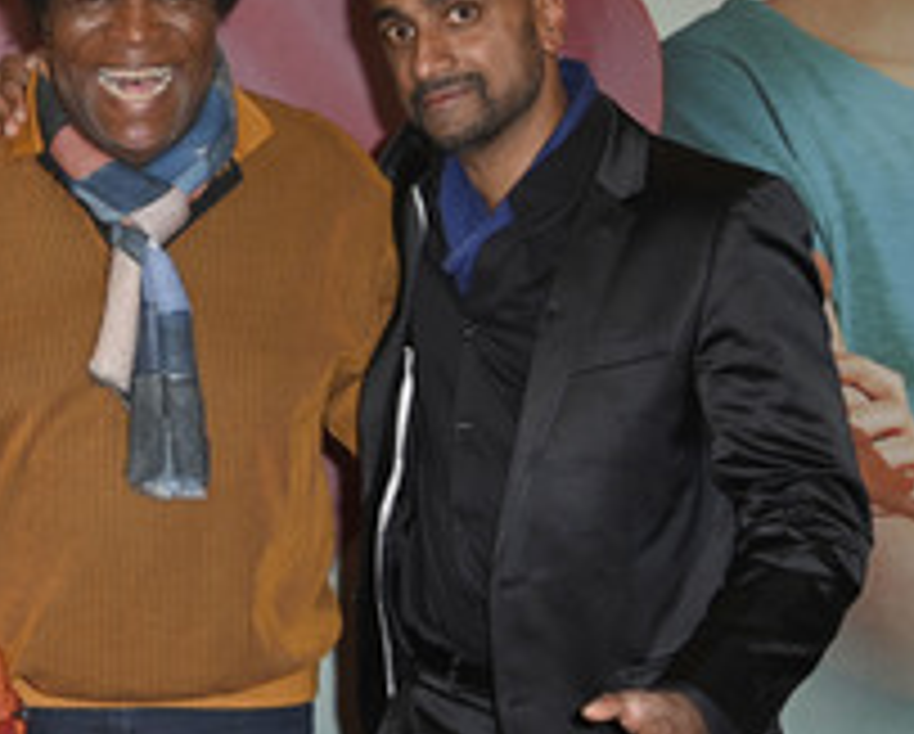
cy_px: 414
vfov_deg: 14.8
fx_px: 2817
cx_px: -38
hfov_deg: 17.9
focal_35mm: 104
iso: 800
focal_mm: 50
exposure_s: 1/250
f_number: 6.3
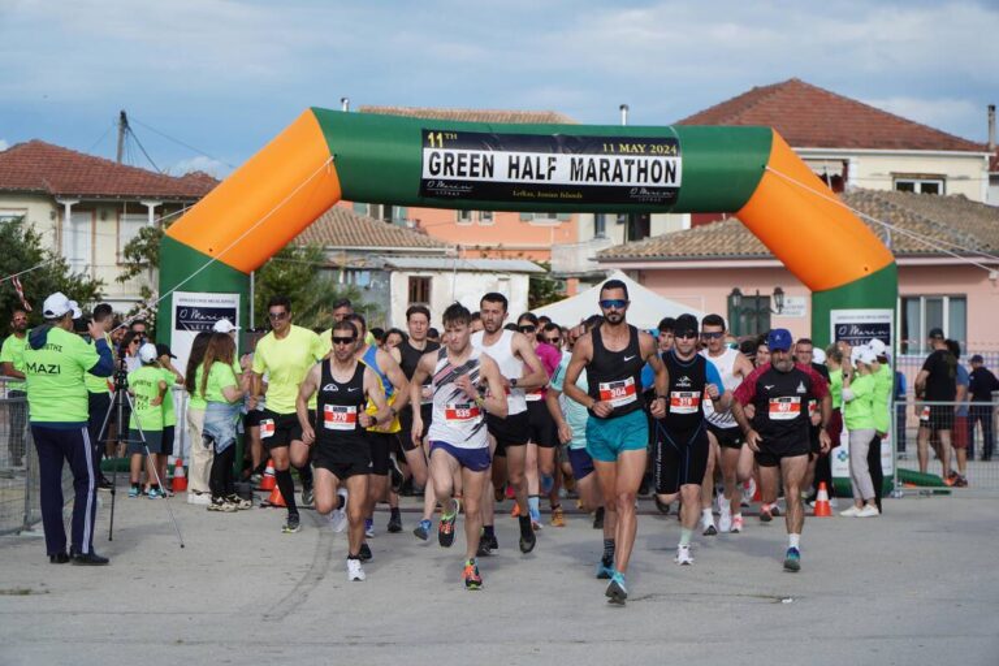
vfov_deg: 13.2
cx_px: 500
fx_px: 2872
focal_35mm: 104
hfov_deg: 19.7
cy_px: 333
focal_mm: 69
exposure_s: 1/1250
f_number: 4
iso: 200
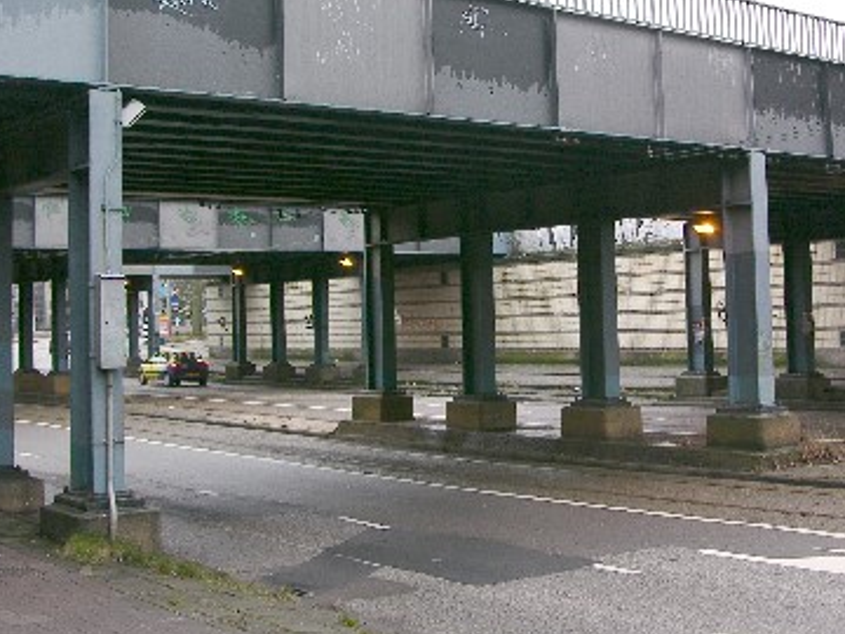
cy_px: 197
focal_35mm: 57
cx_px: 501
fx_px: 1391
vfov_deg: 25.5
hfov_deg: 33.7
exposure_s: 1/42.8
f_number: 4
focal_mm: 8.9
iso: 50
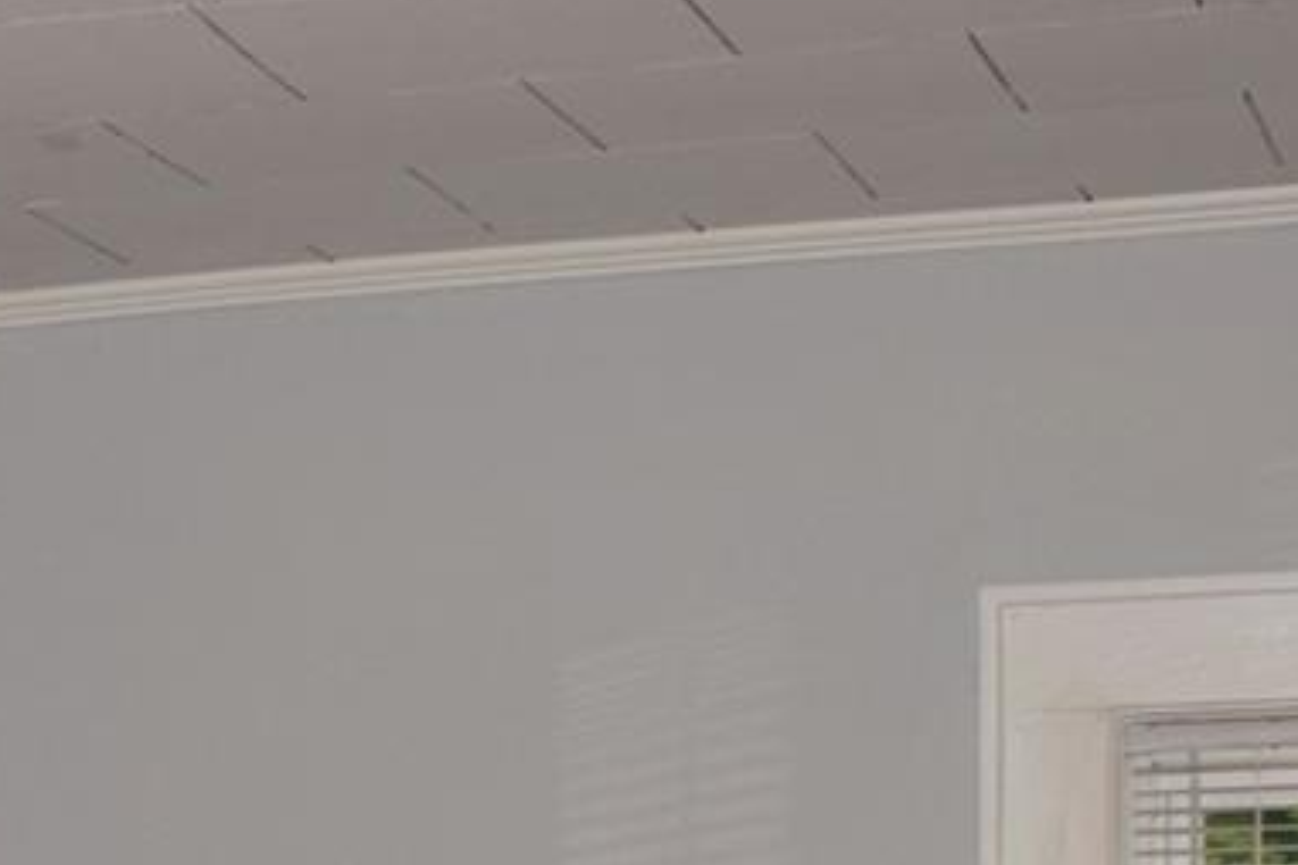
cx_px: -865
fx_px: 5228
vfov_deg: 9.0
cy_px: 1670
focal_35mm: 145
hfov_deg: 13.1
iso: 100
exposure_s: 1/80
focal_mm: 18
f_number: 5.6
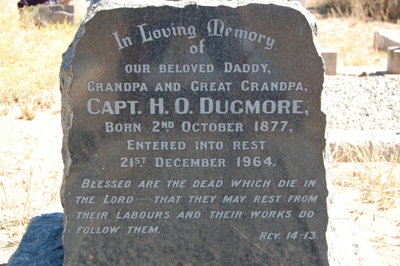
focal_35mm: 63
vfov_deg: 21.5
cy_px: 133
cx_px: 200
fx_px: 699
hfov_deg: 31.9
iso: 200
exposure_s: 1/125
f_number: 5.6
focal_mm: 42
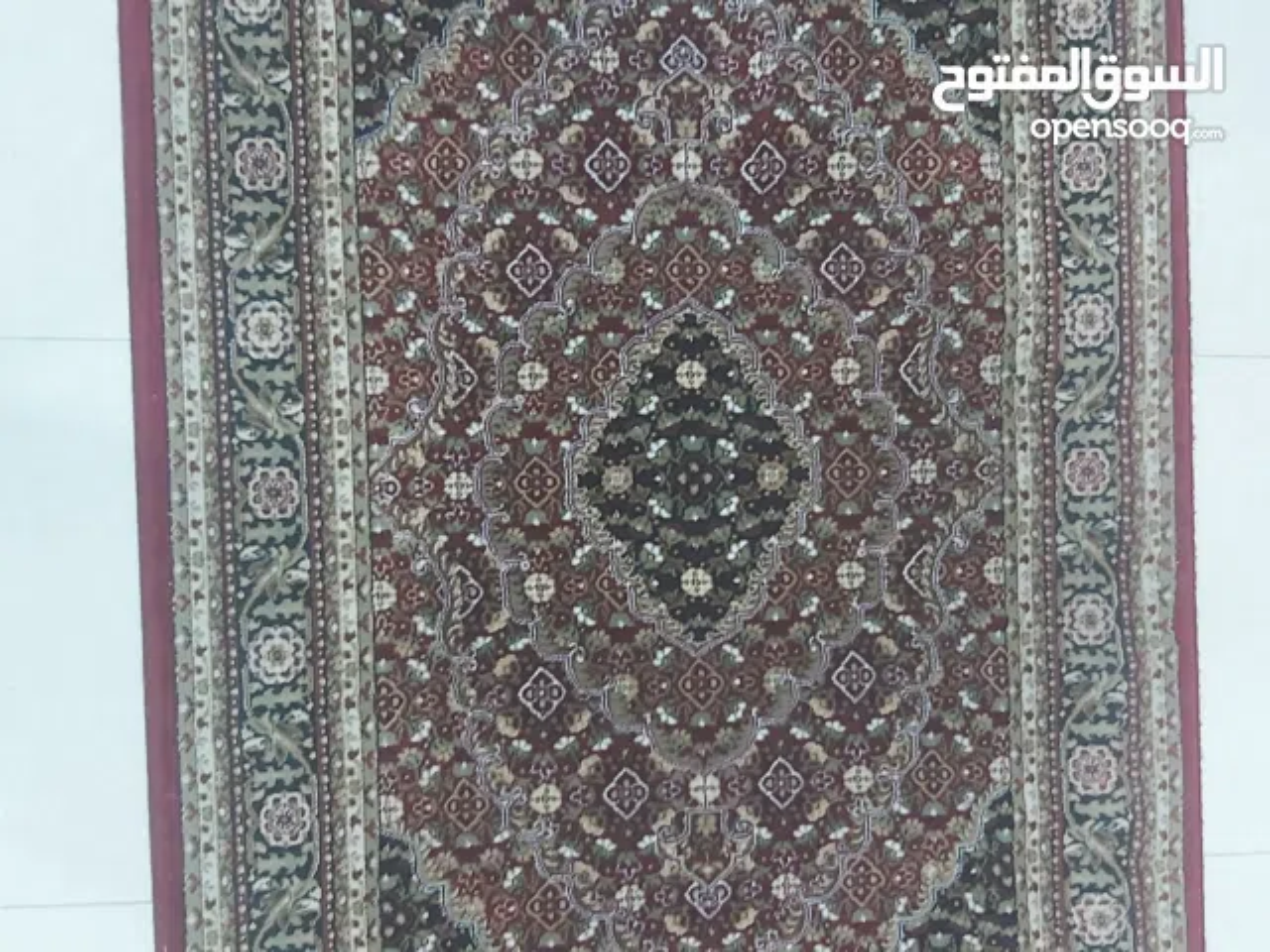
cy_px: 476
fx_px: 954
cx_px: 635
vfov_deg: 53.1
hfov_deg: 67.3
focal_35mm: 26
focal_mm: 3.92
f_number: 1.7
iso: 250
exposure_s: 1/25
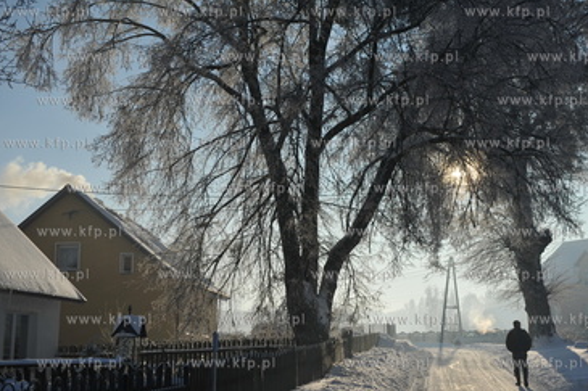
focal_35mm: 57
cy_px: 209
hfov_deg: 35.0
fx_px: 931
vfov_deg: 23.8
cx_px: 319
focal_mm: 52
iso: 200
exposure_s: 1/2500
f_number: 6.3
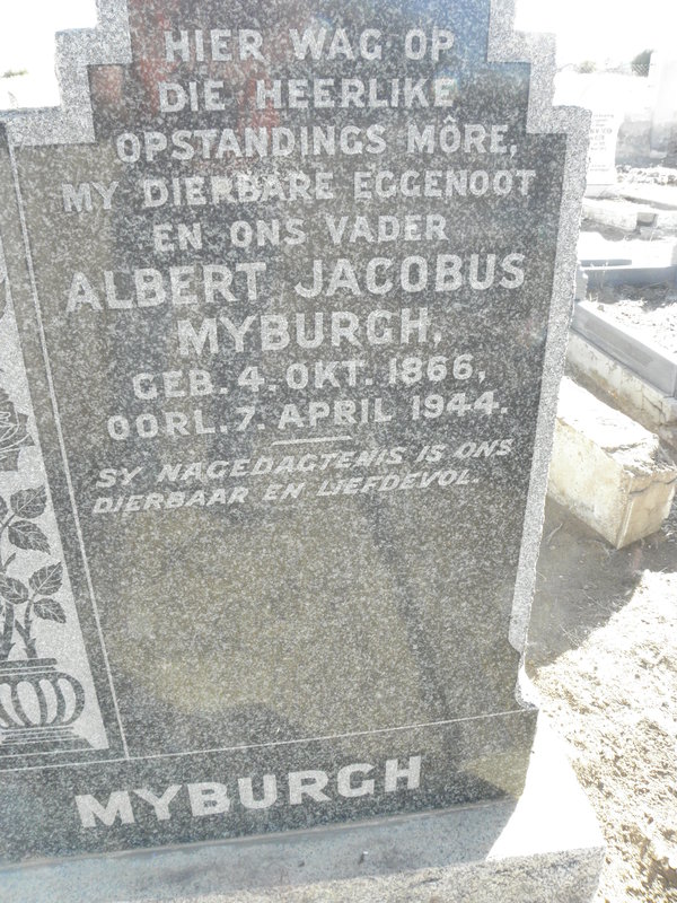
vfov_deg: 67.3
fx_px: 678
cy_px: 452
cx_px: 338
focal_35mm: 26
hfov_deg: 53.1
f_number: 6.3
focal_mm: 4.6
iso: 200
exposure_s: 1/80
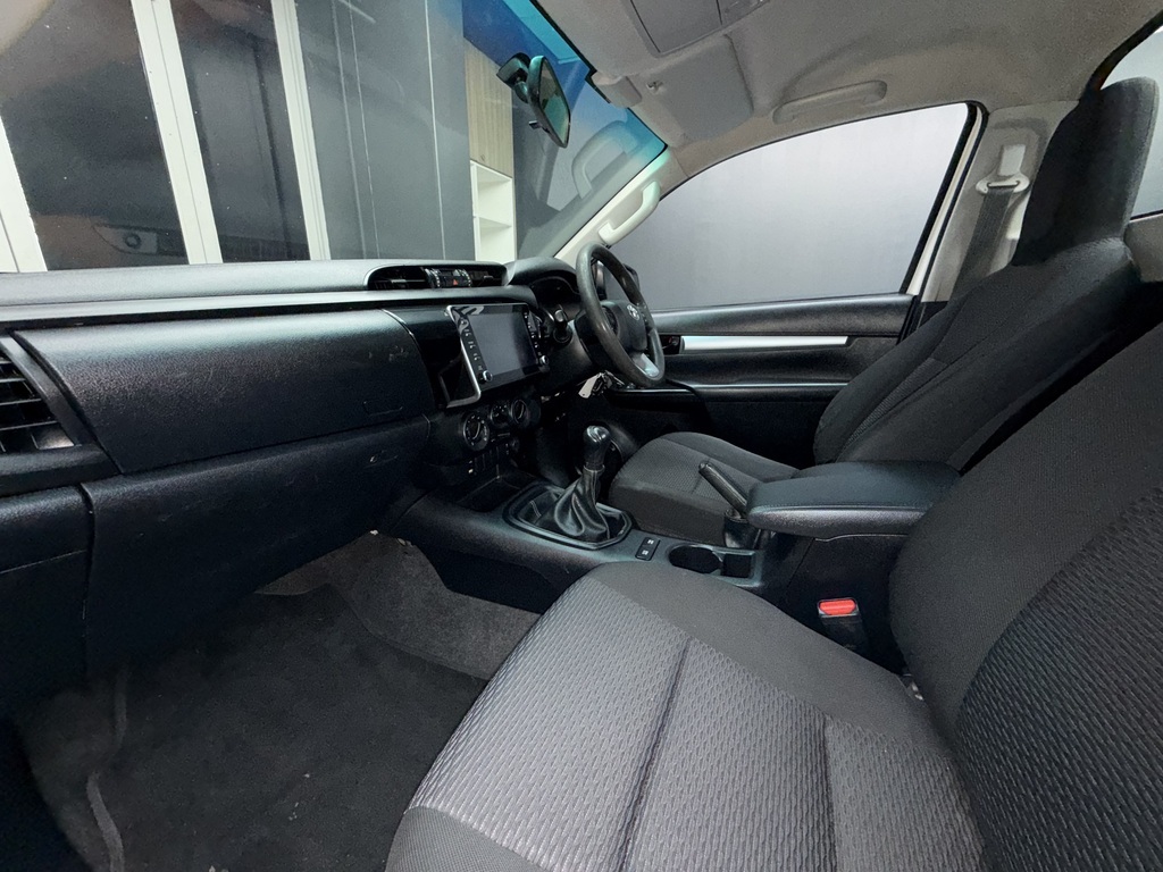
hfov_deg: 102.1
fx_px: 470
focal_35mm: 14
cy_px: 436
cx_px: 582
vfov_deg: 85.7
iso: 200
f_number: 2.2
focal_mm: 2.22
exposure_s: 1/50
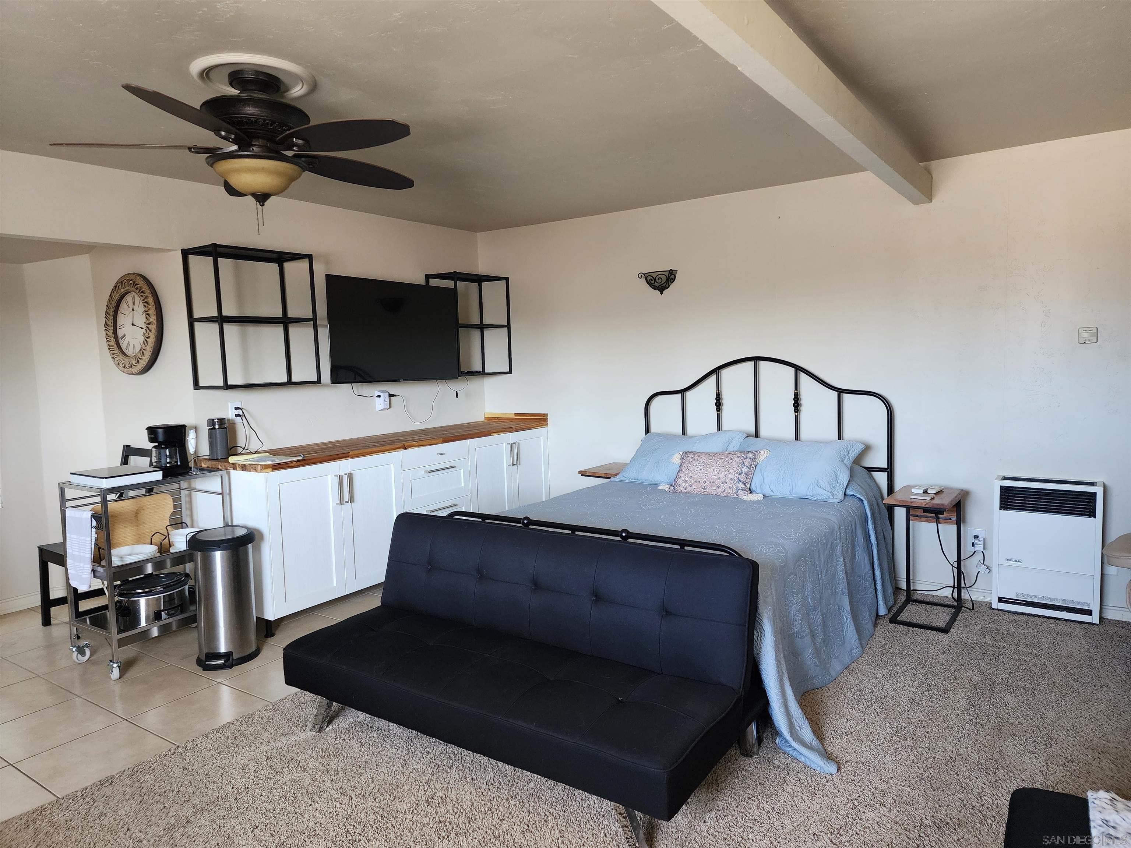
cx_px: 566
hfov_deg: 73.9
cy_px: 424
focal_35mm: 23
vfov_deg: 58.9
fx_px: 751
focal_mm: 6.4
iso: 400
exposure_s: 1/120
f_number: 1.8
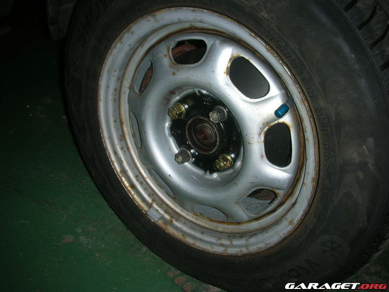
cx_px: 194
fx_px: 393
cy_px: 146
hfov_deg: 52.6
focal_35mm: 35
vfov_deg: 40.7
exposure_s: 1/60.1
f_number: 3
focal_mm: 5.8
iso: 50
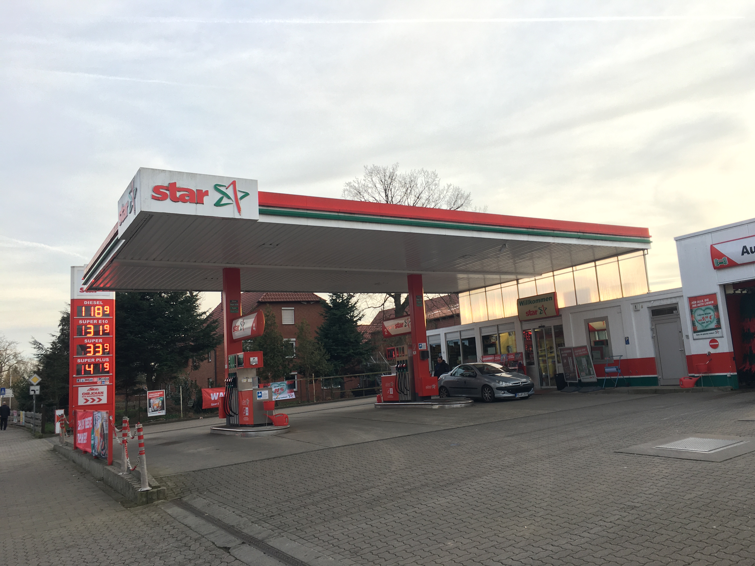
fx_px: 633
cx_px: 378
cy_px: 283
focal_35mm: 29
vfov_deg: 48.2
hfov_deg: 61.7
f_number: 2.2
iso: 25
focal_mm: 4.15
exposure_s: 1/134
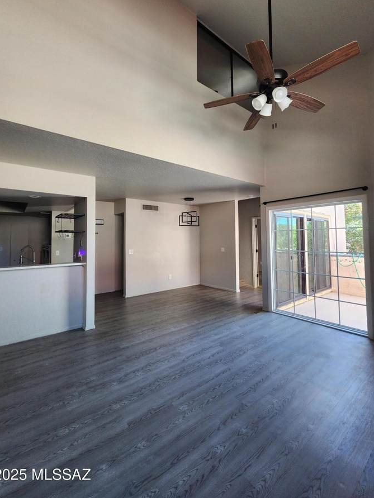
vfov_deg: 101.9
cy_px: 231
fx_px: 202
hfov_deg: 85.7
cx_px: 182
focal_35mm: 14
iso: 125
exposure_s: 1/60
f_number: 2.2
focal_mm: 2.2
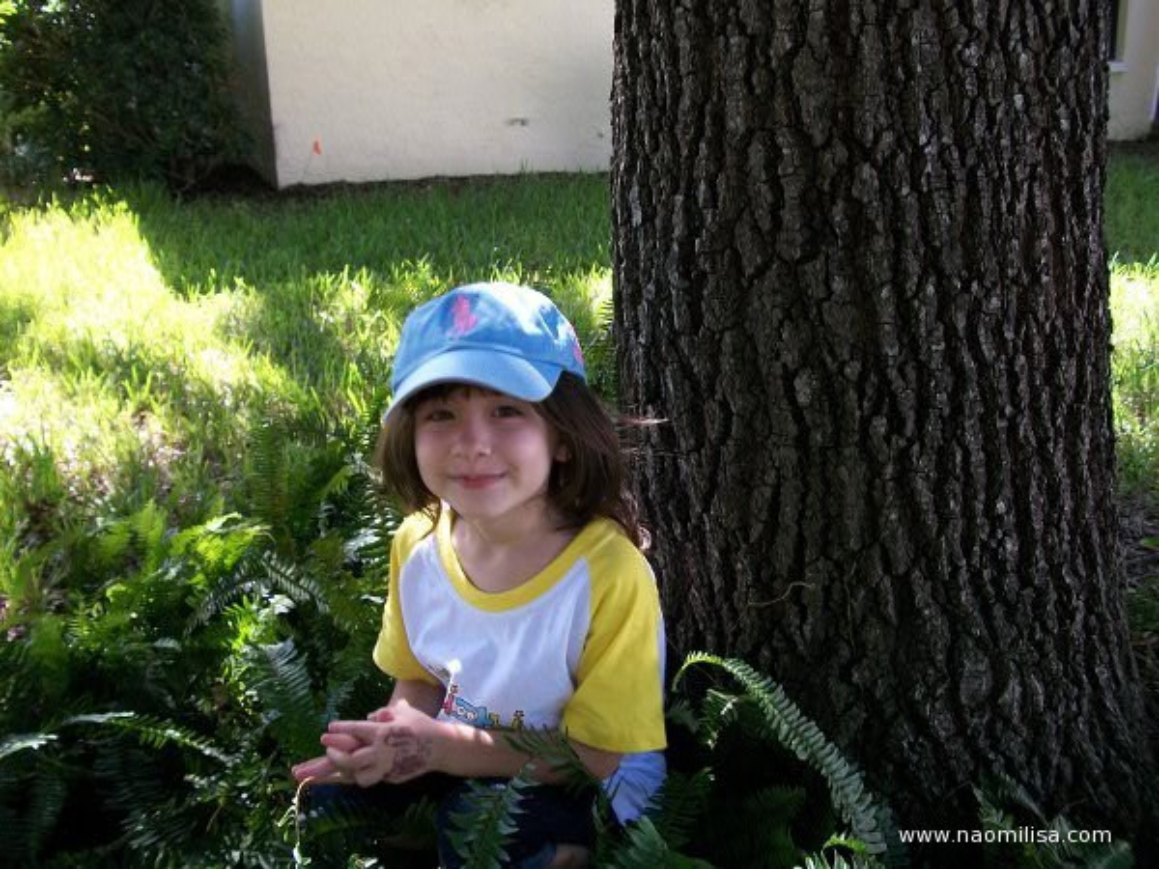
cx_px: 580
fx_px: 1071
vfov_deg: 44.2
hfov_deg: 56.8
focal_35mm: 32
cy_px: 434
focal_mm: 5.7
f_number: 2.9
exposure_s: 1/100
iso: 80
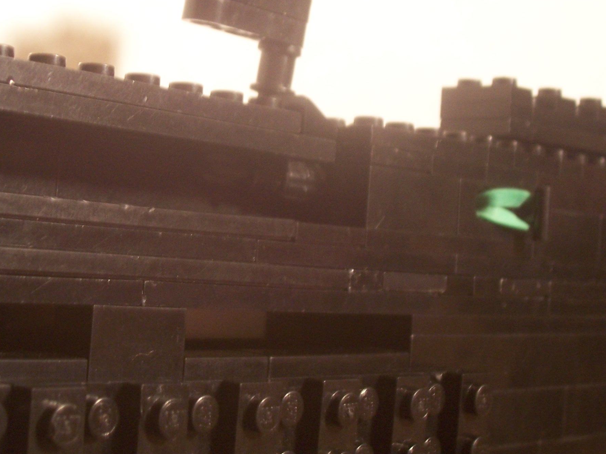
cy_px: 140
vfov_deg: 19.1
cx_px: 208
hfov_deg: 25.2
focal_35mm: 77
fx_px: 1348
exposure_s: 1/8
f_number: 3.4
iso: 160
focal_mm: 8.6
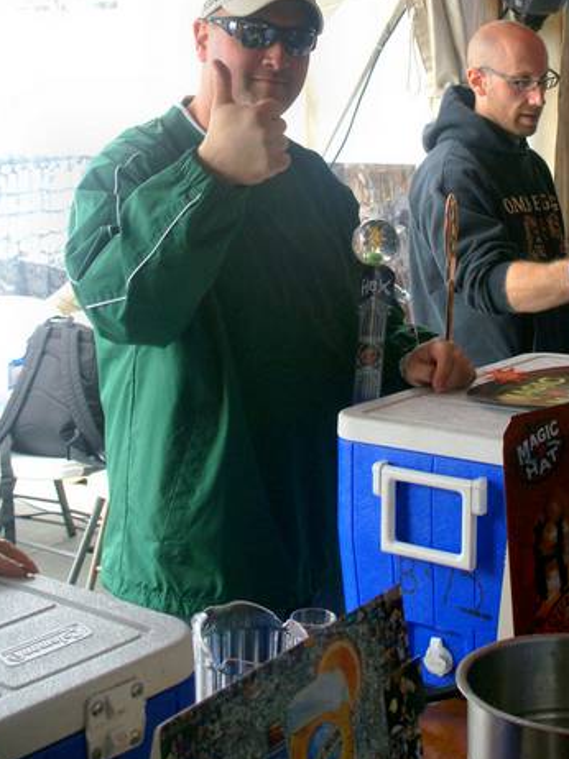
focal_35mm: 56
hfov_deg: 26.0
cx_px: 339
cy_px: 182
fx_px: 1228
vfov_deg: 33.6
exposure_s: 1/80
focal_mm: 24
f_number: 8
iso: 100
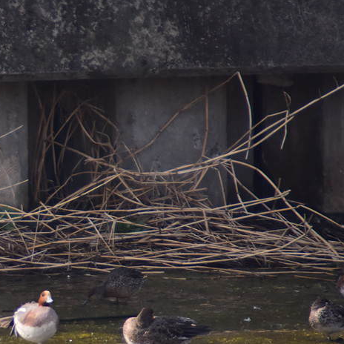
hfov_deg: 0.8
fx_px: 24724
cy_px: 269
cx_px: -41
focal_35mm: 2199
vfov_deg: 0.8
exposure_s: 1/1000
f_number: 13
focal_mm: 1000
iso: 2000
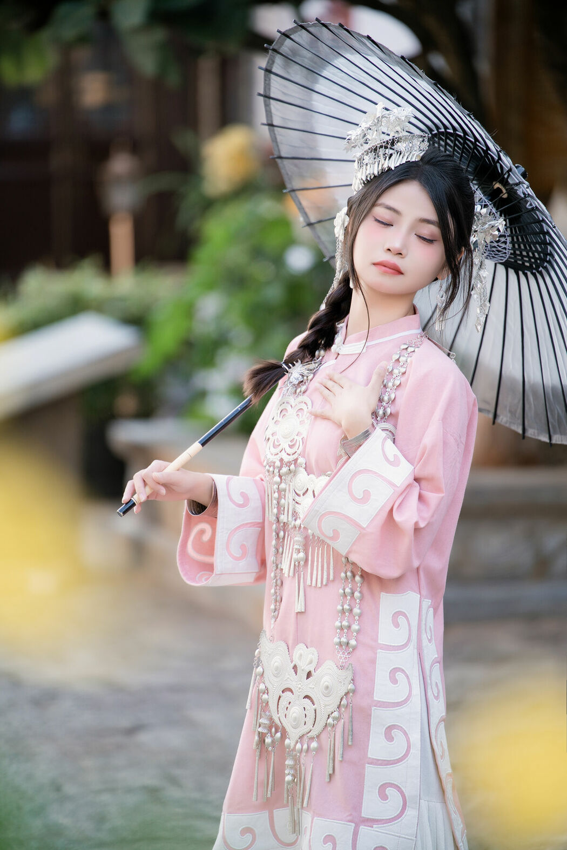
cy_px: 425
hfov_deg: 7.6
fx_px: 4252
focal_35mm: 180
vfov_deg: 11.4
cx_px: 284
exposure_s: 1/200
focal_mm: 180
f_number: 2.8
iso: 200
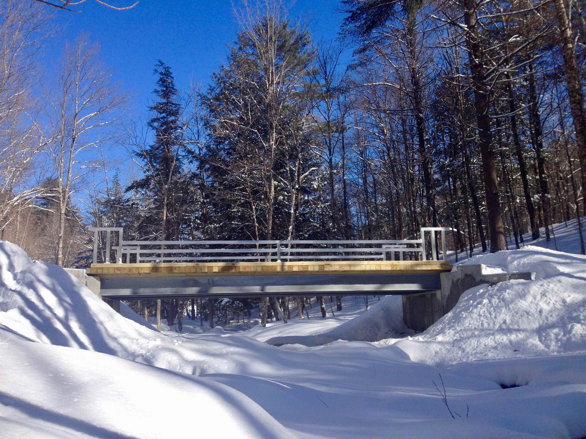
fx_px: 593
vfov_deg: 40.7
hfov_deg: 52.6
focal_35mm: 35
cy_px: 220
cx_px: 293
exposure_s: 1/1453
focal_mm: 4.28
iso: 50
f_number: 2.4
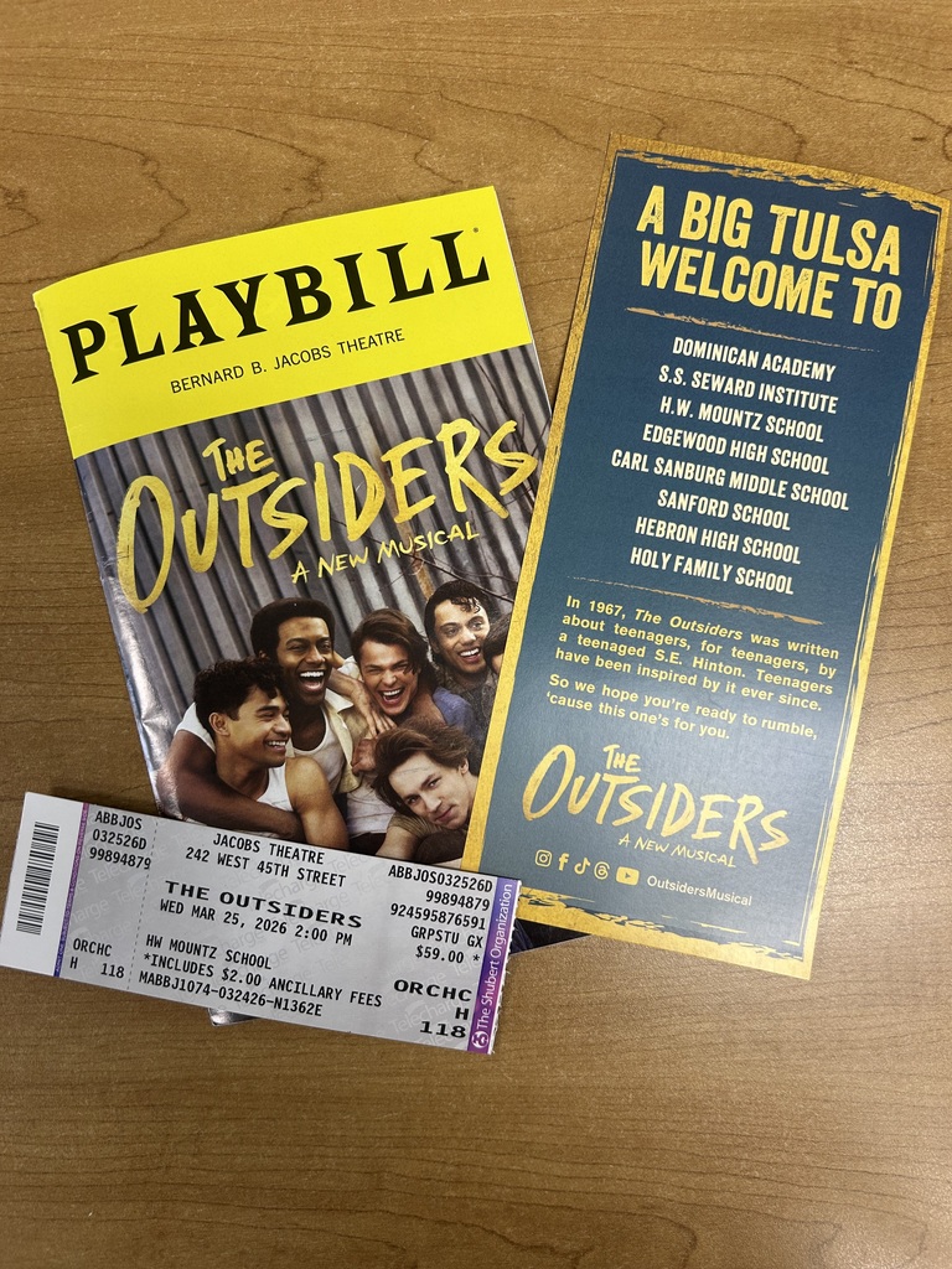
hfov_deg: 53.1
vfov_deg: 67.3
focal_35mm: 26
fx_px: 953
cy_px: 634
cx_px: 476
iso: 80
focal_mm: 5.7
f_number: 1.5
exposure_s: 1/60
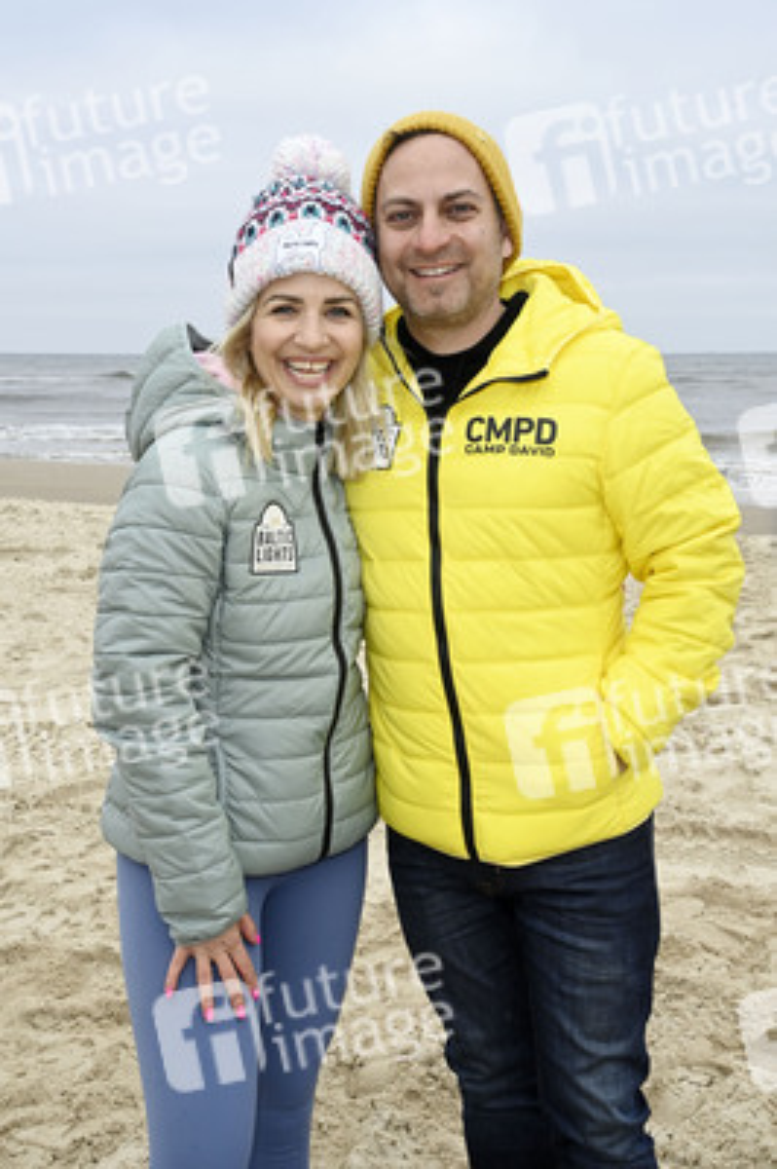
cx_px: 388
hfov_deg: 28.0
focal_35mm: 48
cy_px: 584
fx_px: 1557
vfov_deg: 41.1
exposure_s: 1/200
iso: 1000
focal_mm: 48
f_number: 14
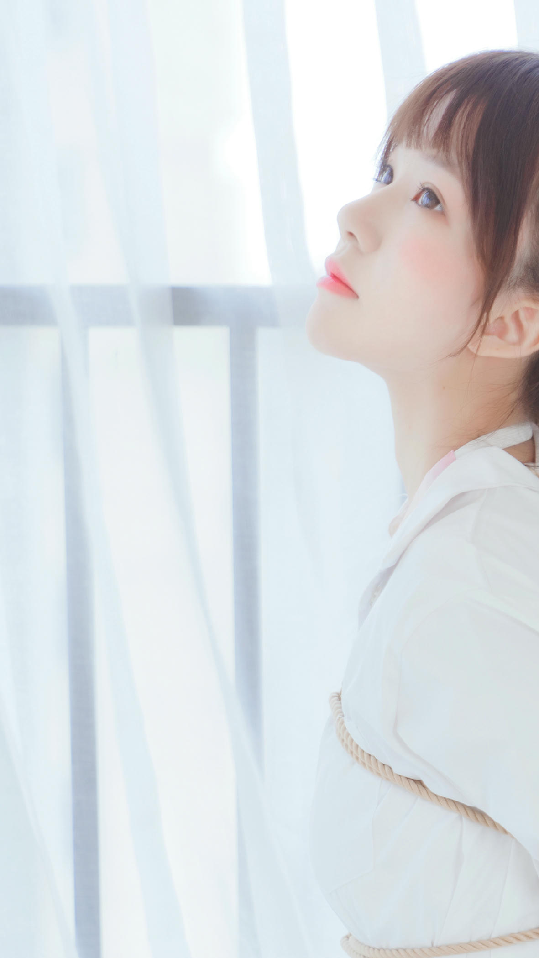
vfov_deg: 16.5
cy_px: 809
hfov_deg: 9.4
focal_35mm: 129
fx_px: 3277
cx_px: 455
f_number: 2.8
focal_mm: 65
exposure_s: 1/200
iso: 200
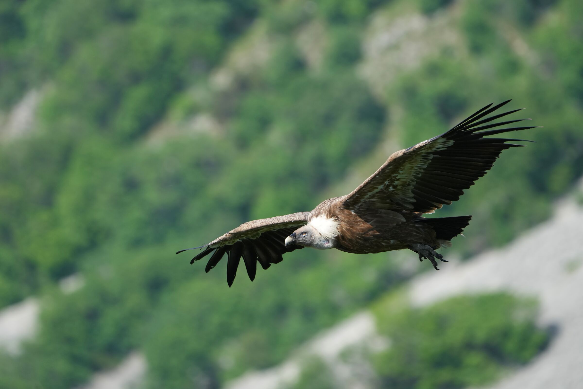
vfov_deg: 2.3
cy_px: 194
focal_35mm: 600
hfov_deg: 3.4
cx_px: 292
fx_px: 9716
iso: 640
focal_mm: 600
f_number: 8
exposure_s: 1/1000
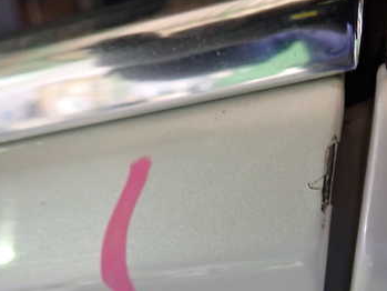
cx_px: 326
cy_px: 173
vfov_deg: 33.5
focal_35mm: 43
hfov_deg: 41.4
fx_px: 481
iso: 500
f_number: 2
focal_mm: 4.5
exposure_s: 1/30
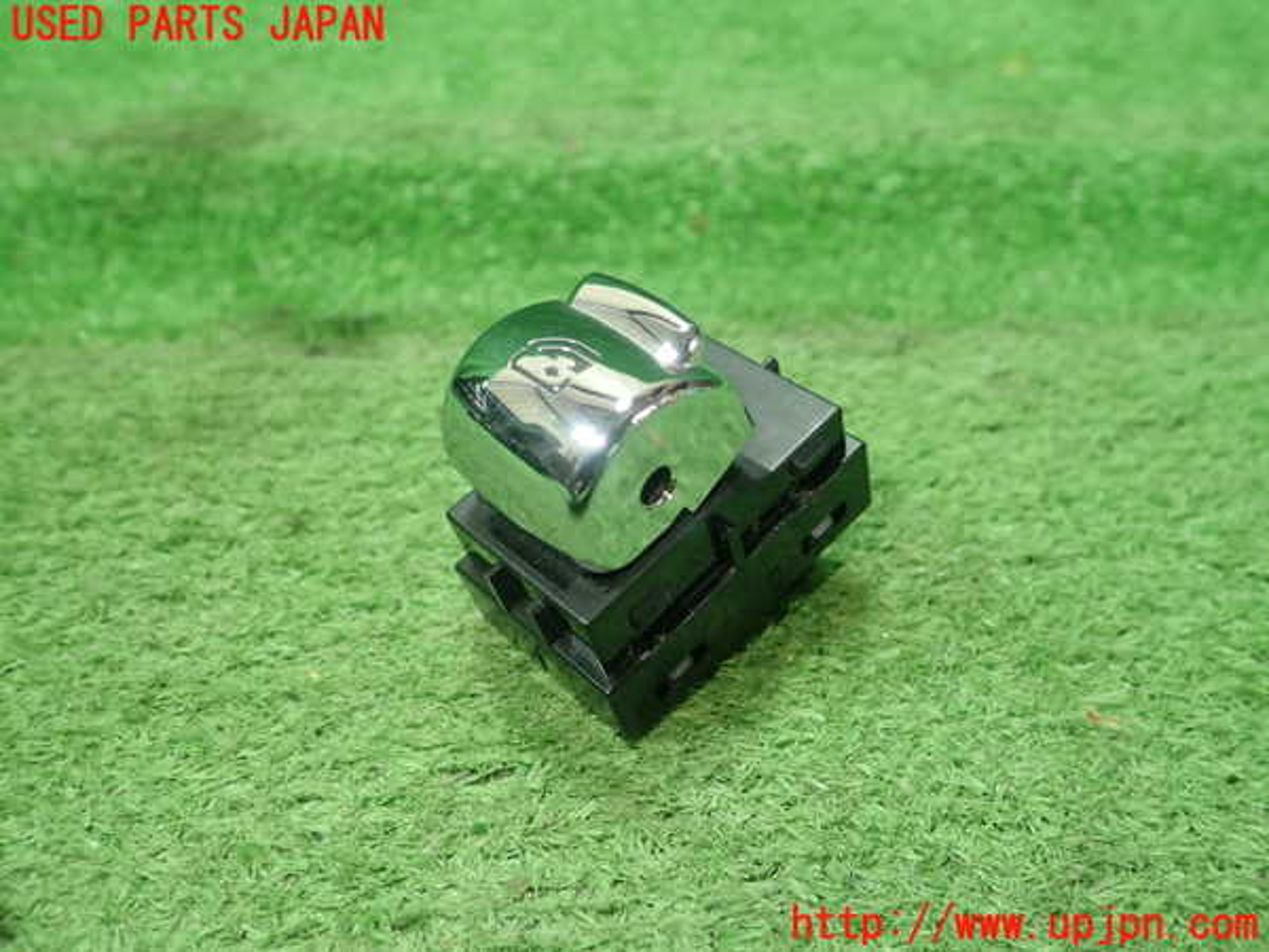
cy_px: 476
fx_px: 1100
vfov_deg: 46.8
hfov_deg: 60.0
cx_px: 634
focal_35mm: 30
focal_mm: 5.5
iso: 400
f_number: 2.3
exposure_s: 1/125
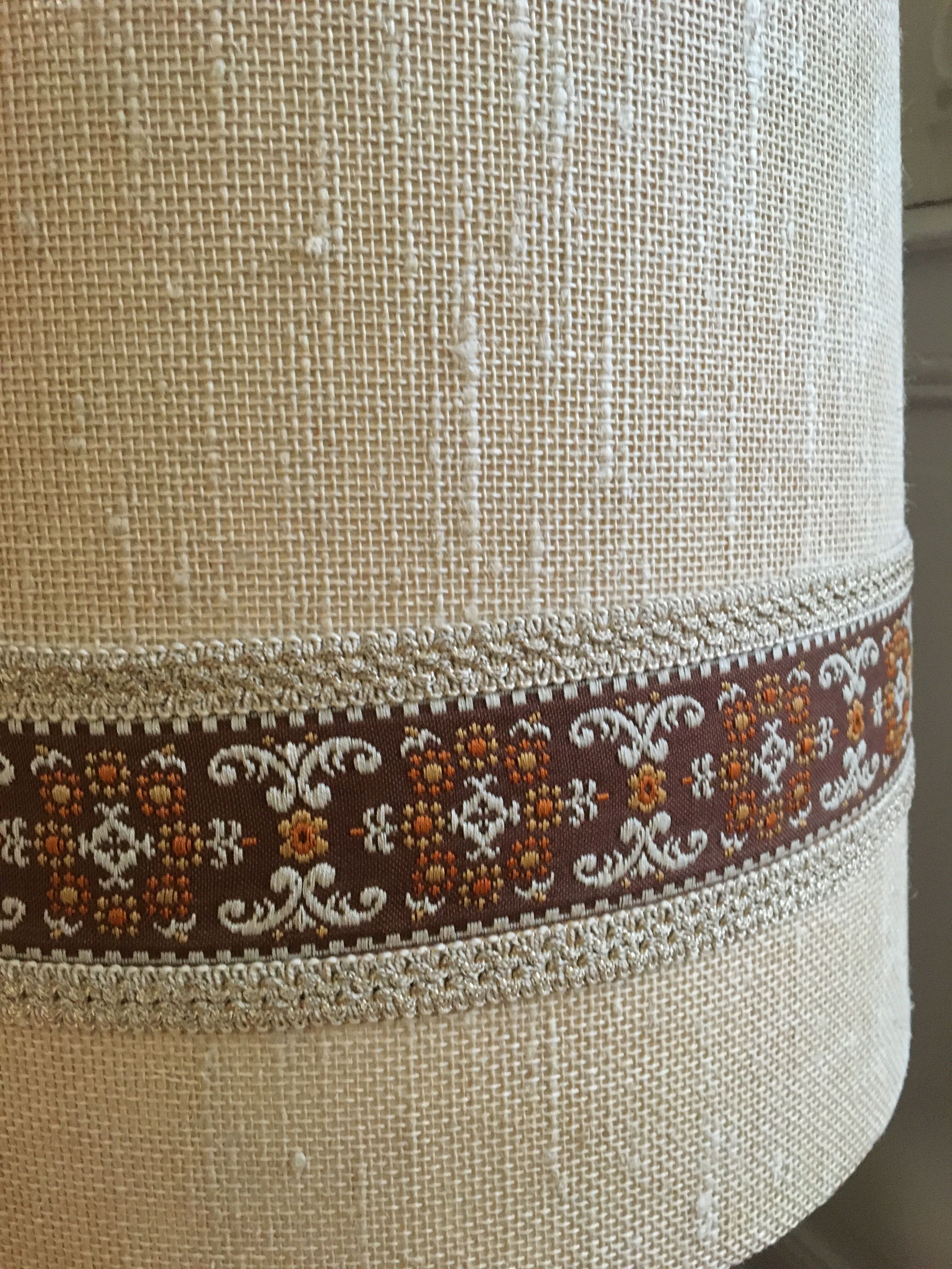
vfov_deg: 61.7
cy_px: 634
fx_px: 1063
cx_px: 476
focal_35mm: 29
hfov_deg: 48.2
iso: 250
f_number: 2.2
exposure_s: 1/17
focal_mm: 4.15
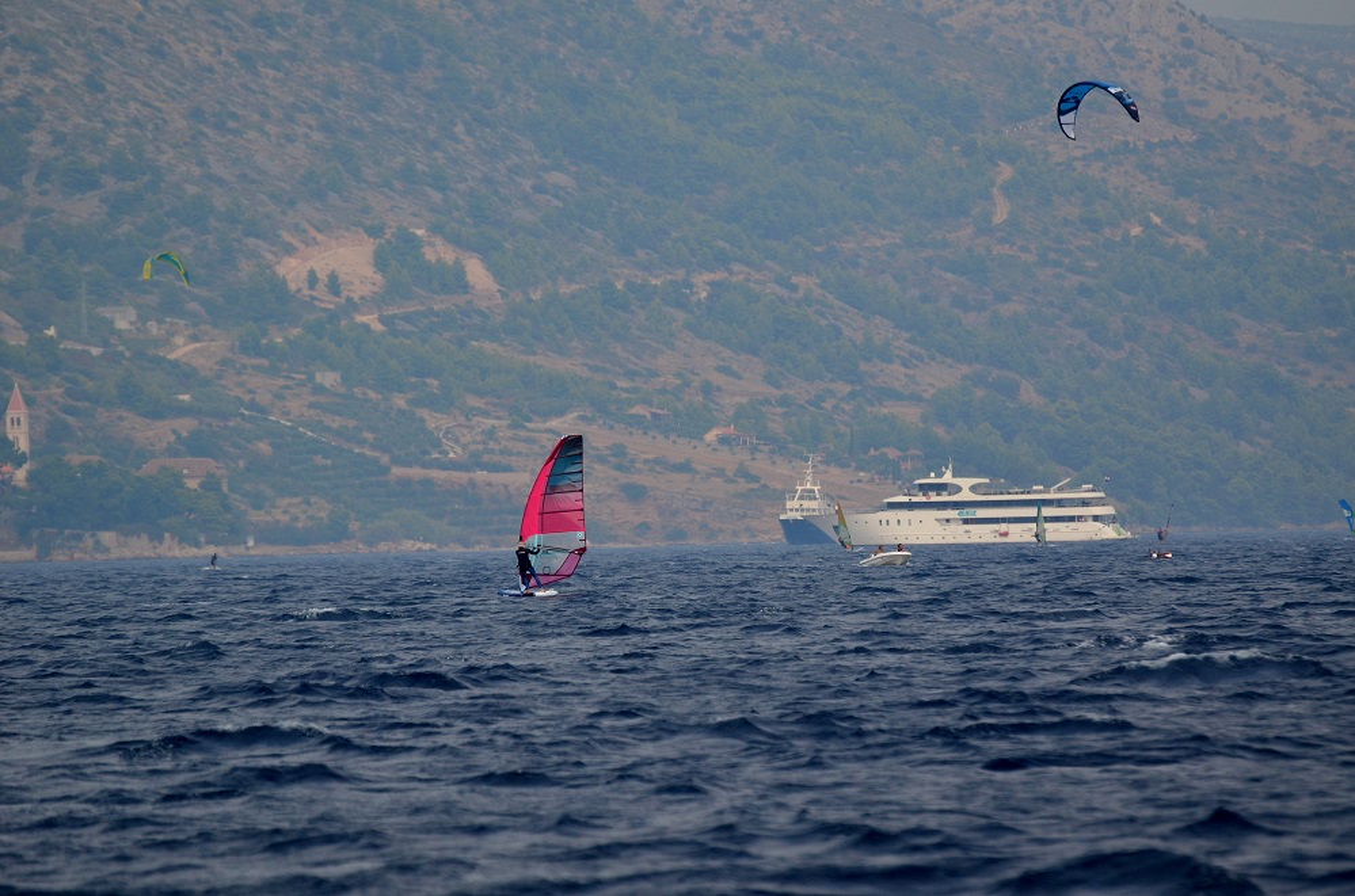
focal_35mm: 390
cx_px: 678
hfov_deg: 5.3
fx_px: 14644
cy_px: 448
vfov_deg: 3.5
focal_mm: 260
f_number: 5.6
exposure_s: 1/1600
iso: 400
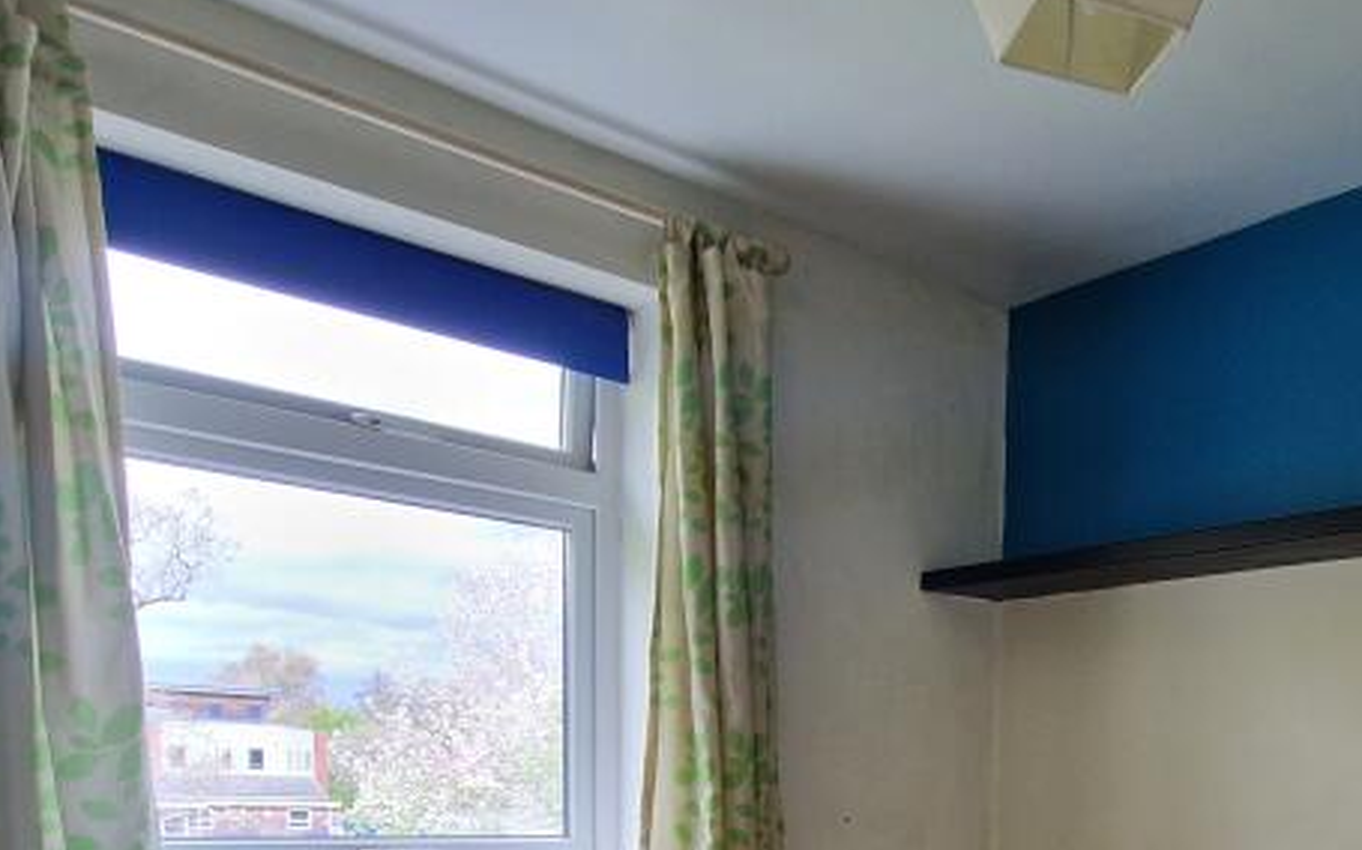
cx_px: 1146
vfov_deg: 36.0
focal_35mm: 31
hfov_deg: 55.5
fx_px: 1150
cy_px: 877
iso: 160
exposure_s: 1/50
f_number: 2.2
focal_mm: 2.2
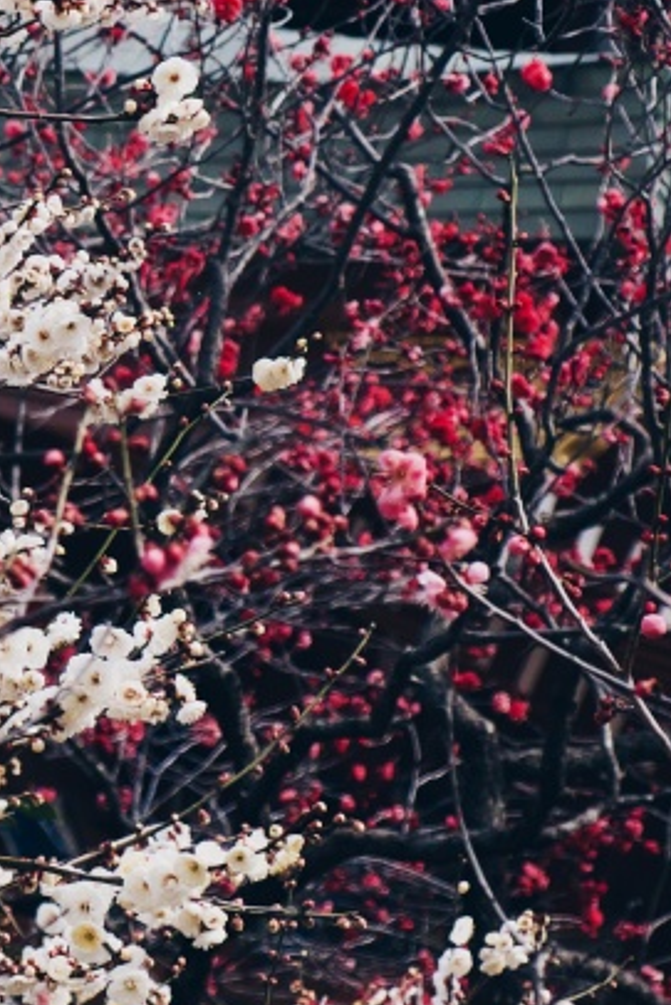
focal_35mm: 189
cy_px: 99
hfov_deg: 7.2
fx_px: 5279
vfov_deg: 10.8
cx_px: -22
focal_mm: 42.5
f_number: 5
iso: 400
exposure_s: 1/1700
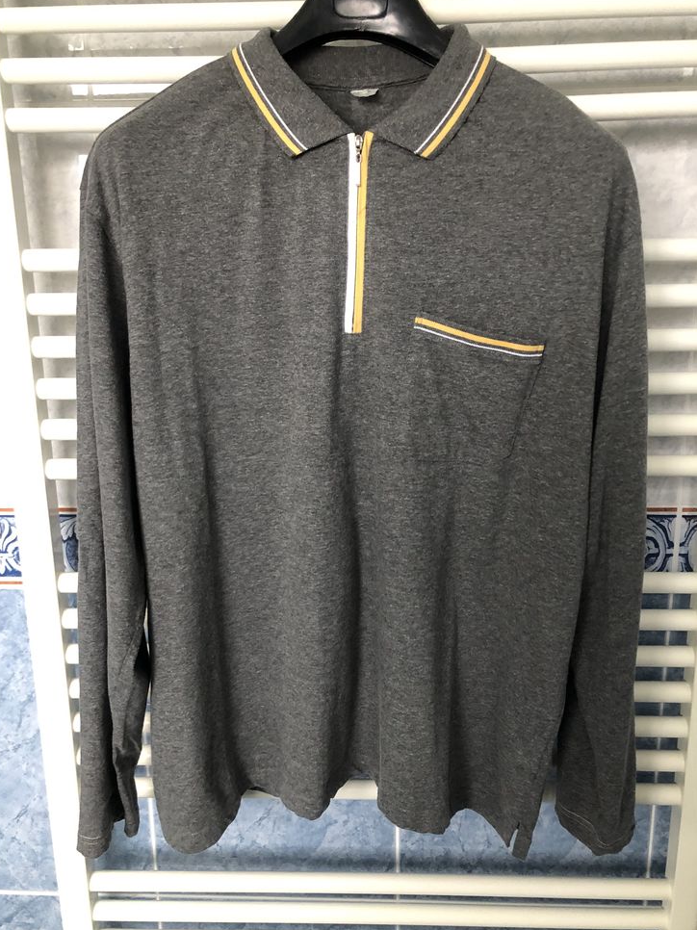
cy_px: 459
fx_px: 779
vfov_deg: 61.7
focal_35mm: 29
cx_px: 337
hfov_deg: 48.2
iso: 100
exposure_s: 1/15
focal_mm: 3.99
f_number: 1.8
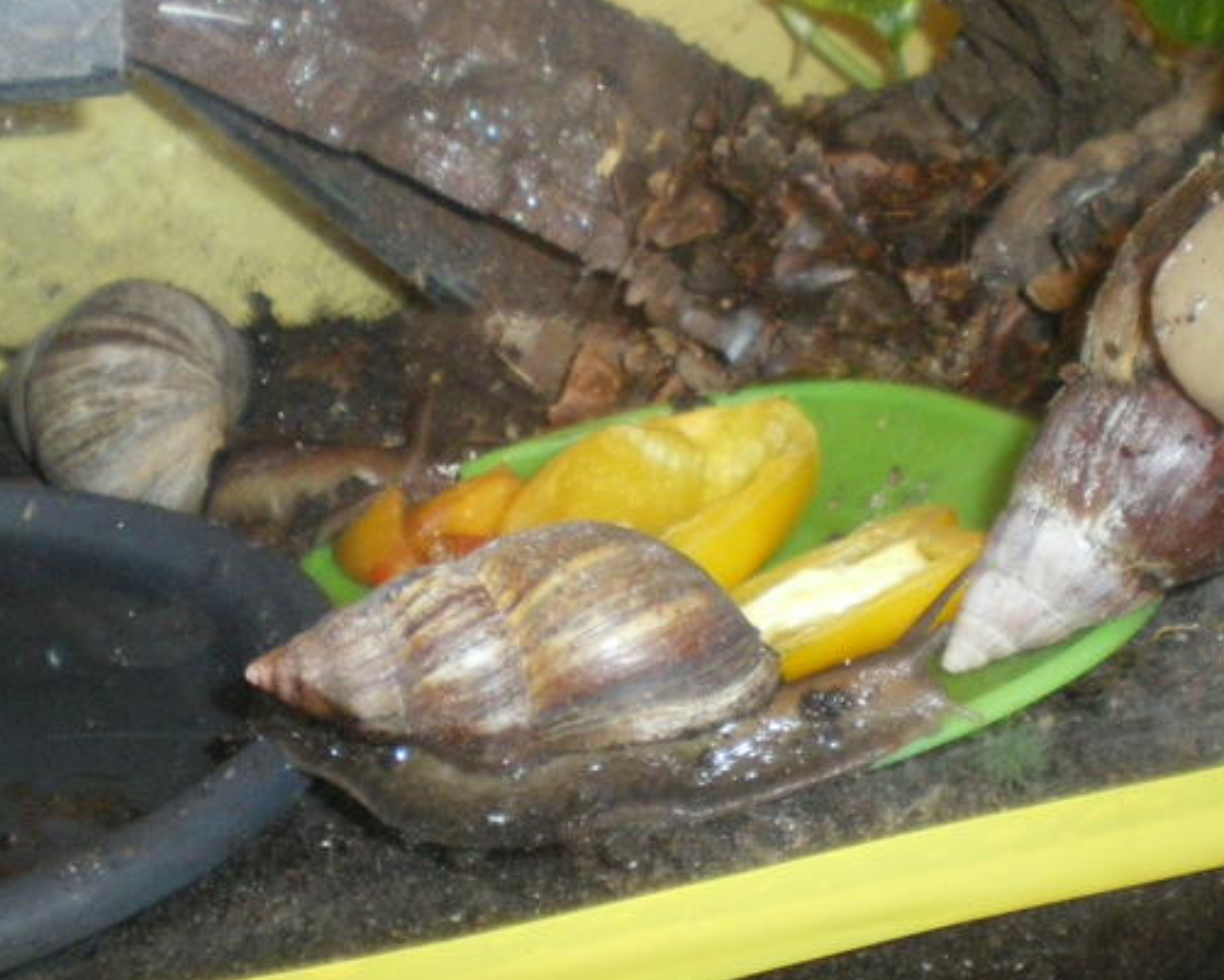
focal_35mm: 56
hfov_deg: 33.5
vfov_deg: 26.9
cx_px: 695
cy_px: 266
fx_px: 2029
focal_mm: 6.3
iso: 640
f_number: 3.1
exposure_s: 1/50
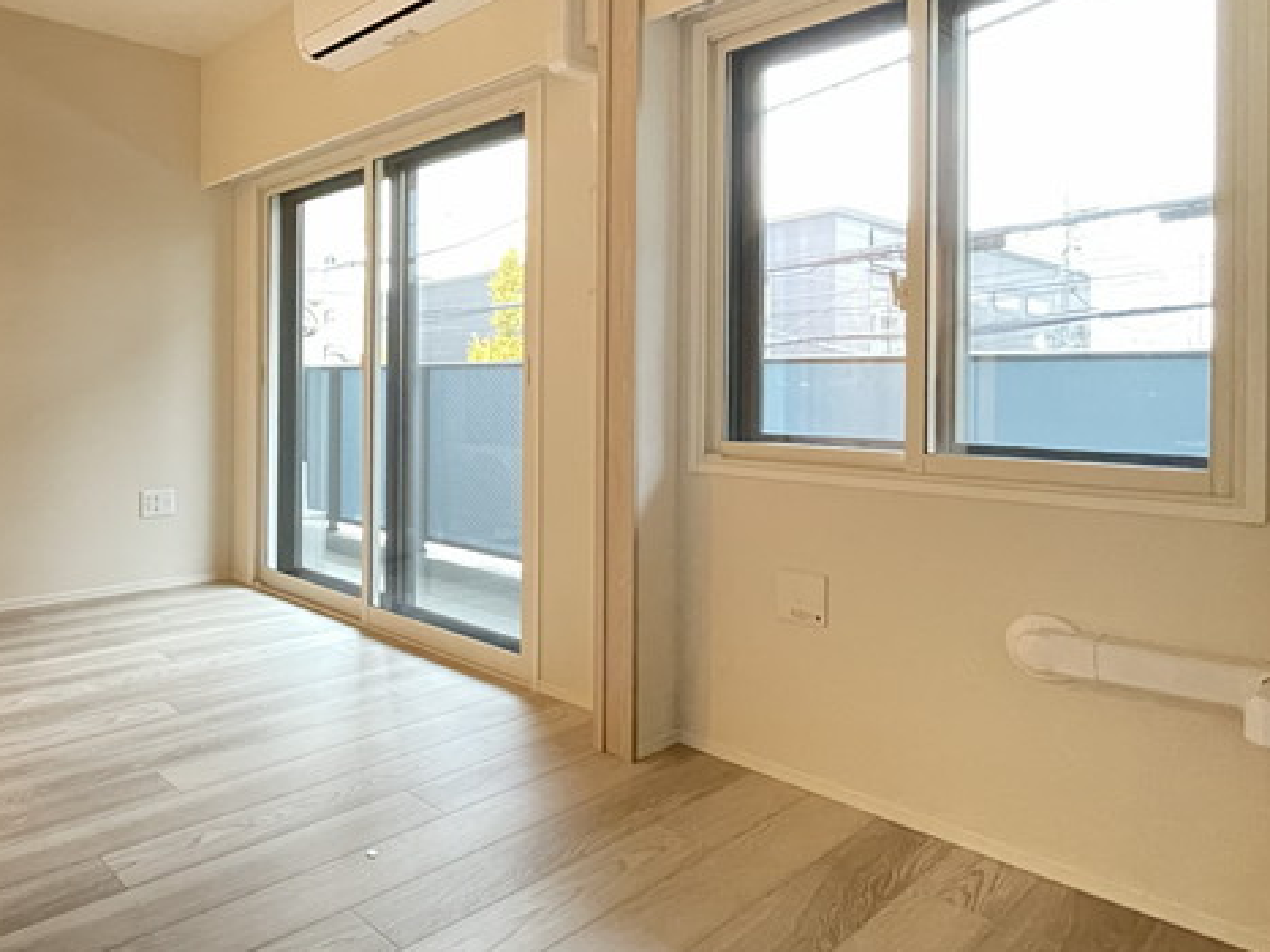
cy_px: 386
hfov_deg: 68.6
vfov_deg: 56.4
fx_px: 880
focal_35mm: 24
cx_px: 375
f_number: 2.4
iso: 1250
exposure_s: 1/33
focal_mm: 1.55
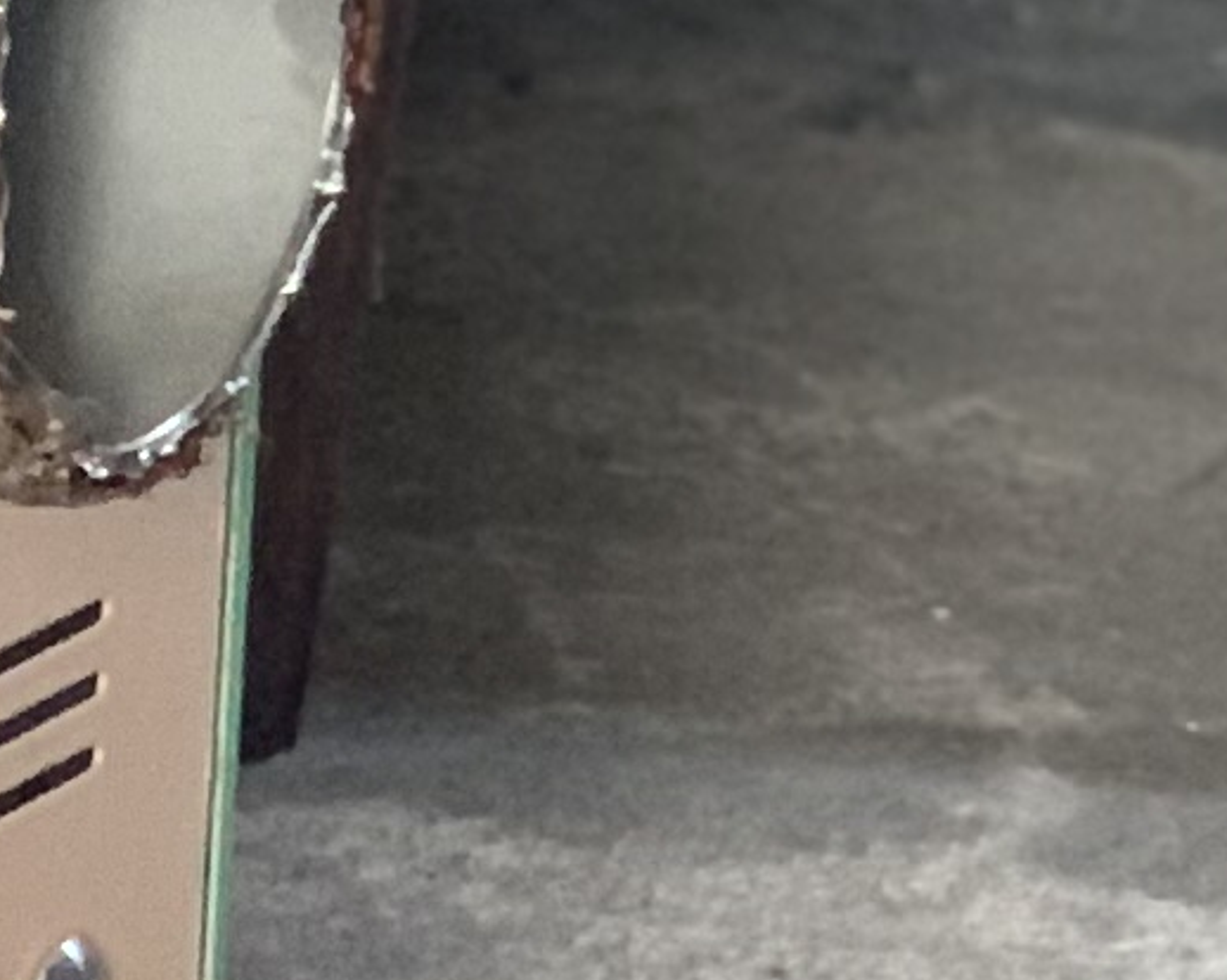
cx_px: -2641
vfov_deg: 3.9
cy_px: 1110
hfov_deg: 4.7
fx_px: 14339
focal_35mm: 395
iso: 125
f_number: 2.4
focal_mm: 6
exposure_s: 1/64
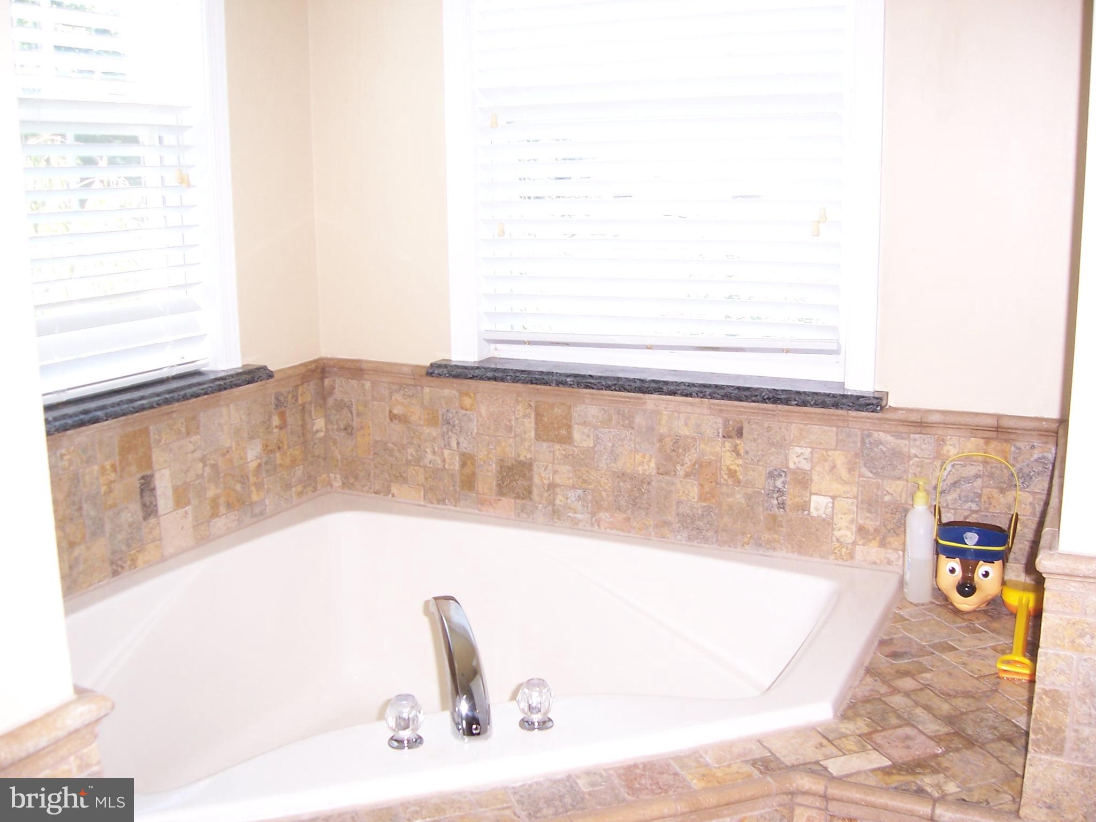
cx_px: 548
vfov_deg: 39.7
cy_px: 411
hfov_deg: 51.4
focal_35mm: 36
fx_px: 1140
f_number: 3
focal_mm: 6
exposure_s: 1/60
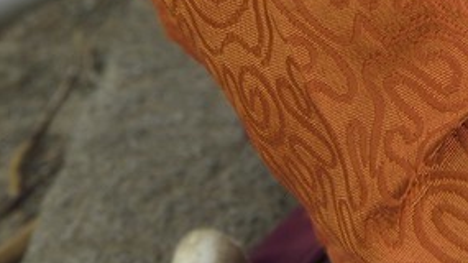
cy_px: -945
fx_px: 3498
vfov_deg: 3.9
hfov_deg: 7.5
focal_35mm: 282
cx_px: 764
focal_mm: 48
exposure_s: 1/200
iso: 200
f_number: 5.6
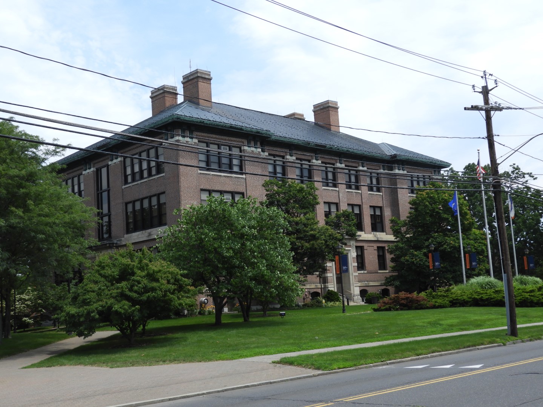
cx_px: 272
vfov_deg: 32.2
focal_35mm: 45
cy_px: 204
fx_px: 706
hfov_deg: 42.1
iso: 100
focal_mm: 8.1
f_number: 4
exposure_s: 1/800
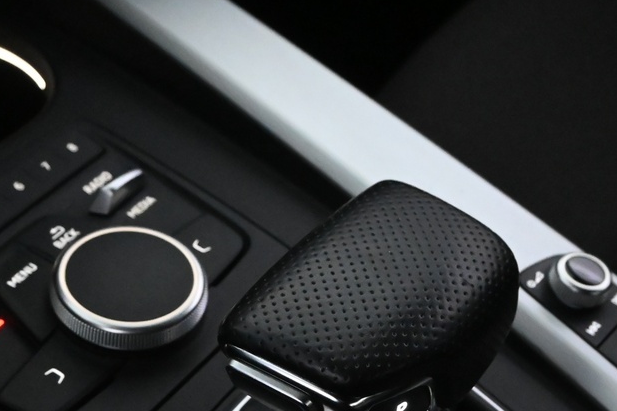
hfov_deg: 24.0
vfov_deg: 16.0
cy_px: 359
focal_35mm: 85
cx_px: 337
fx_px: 1450
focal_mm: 21.5
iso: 6400
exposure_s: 1/125
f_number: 4.5
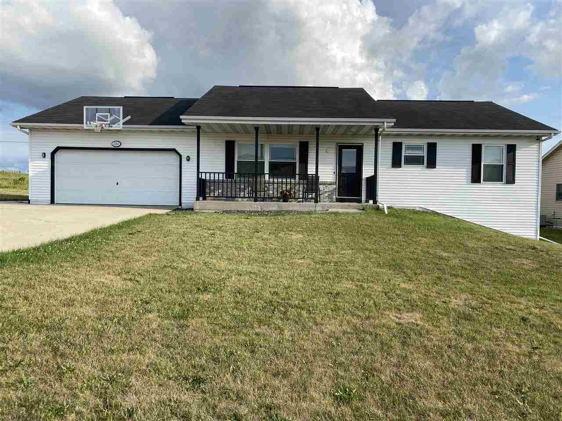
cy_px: 210
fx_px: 422
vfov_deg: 53.1
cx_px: 281
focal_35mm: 26
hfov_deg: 67.3
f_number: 1.8
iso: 32
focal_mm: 4.25
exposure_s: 1/2141
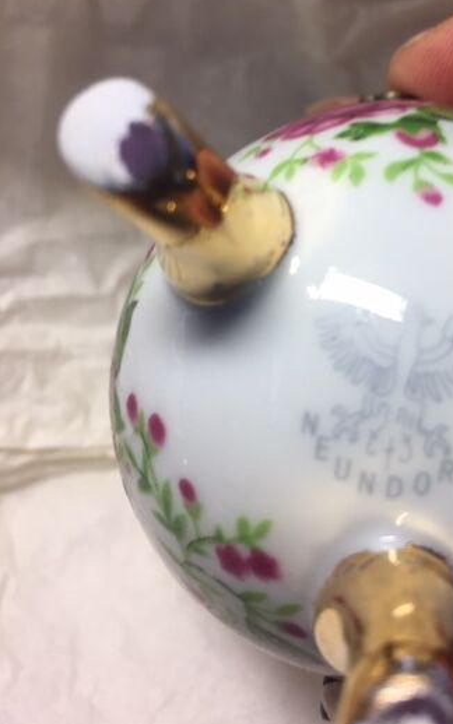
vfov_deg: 51.3
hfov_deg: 33.0
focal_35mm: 38
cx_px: 334
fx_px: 750
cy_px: 298
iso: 40
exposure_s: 1/50
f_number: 2.2
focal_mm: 4.15
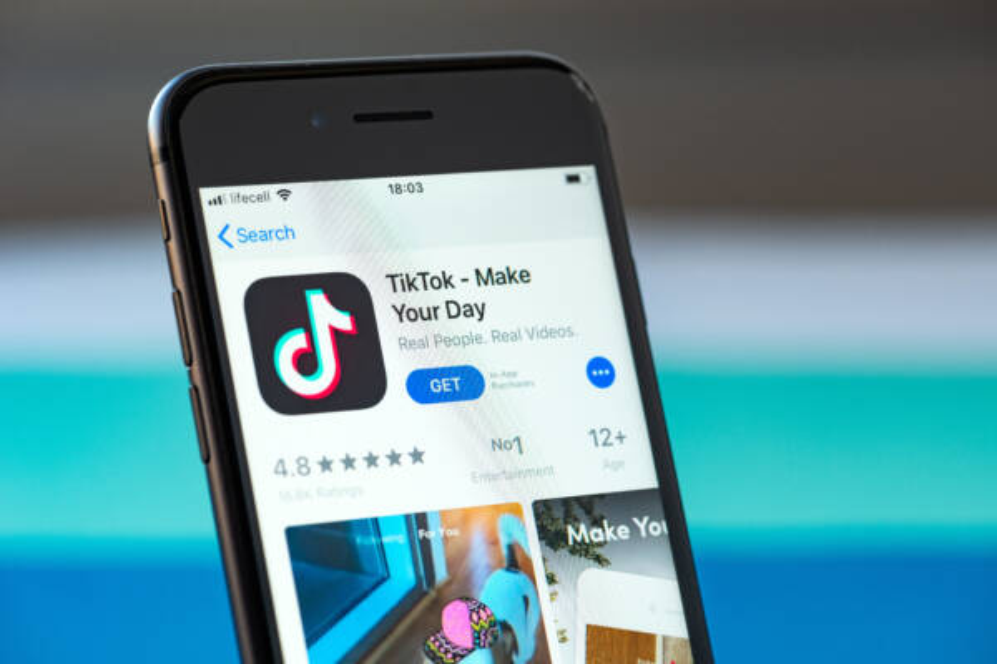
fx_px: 2908
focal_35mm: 105
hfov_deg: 19.5
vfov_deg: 13.0
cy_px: 332
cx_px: 498
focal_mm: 105
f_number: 9
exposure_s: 1/6
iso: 125
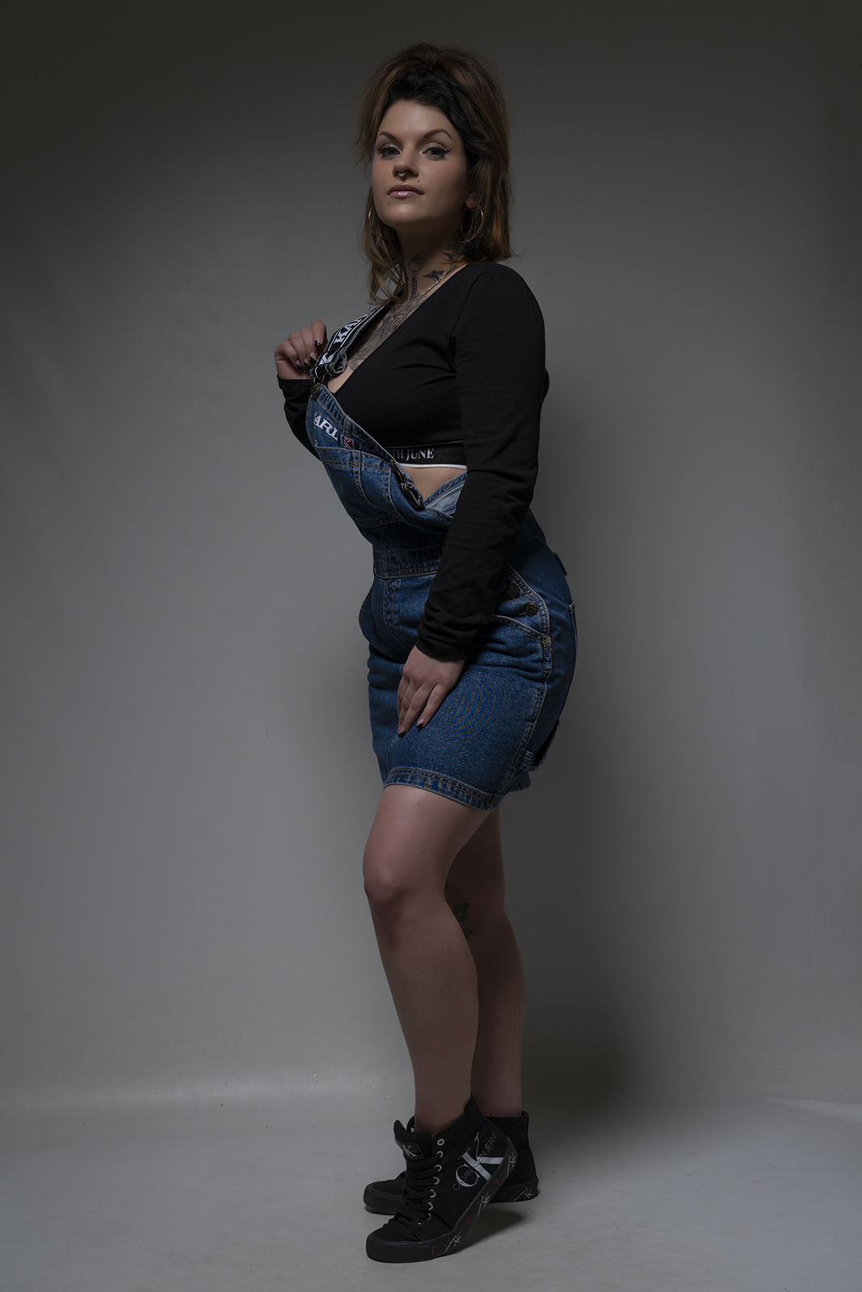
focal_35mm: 43
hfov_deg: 31.2
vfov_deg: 45.4
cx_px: 431
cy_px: 646
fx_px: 1544
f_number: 7.1
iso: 200
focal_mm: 43
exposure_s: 1/200
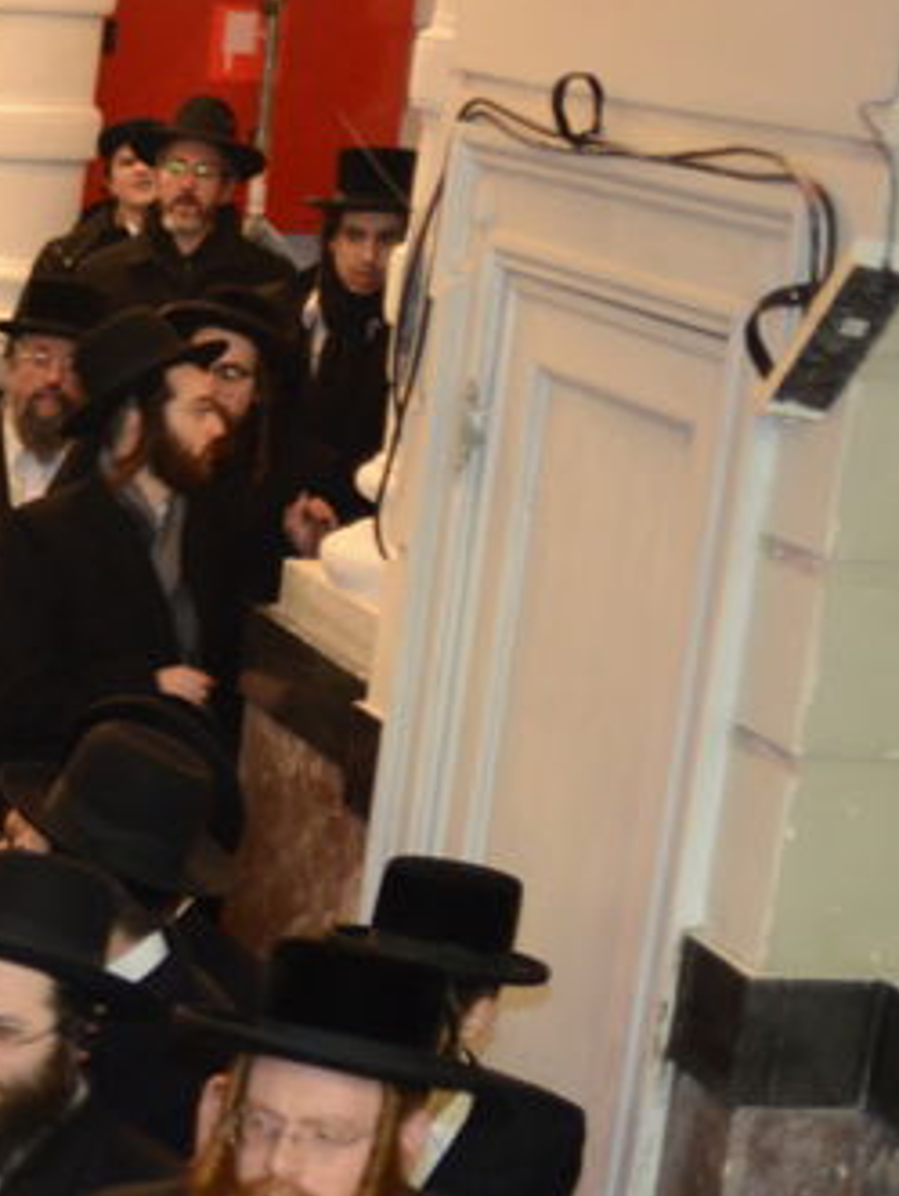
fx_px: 3594
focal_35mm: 104
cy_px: 927
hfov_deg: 12.8
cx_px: -776
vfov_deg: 18.7
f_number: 2
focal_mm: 35
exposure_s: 1/100
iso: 2000
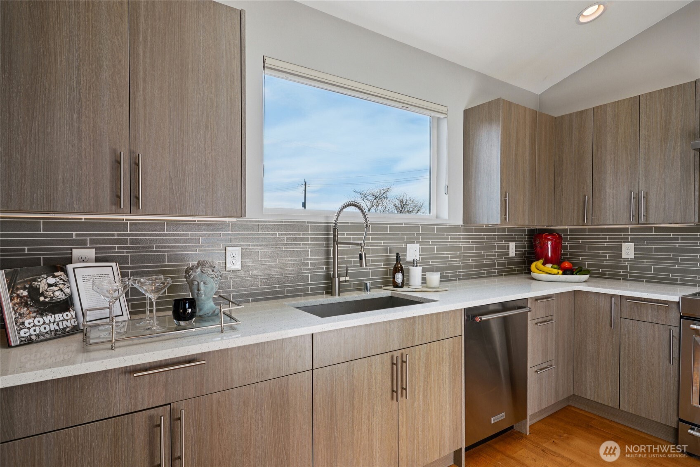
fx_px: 330
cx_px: 350
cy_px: 234
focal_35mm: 17
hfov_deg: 93.3
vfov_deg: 70.4
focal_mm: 17
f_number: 8
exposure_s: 1/125
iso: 320
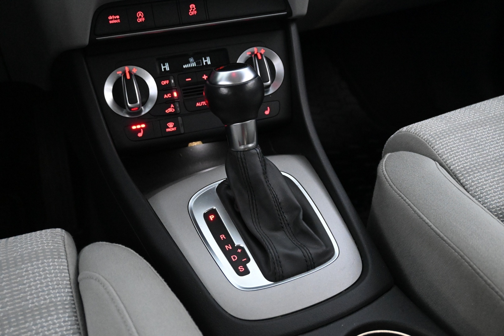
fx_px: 525
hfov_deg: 51.3
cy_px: 168
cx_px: 252
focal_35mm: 38
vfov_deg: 35.5
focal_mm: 25
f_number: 4.2
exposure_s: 1/40
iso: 7200
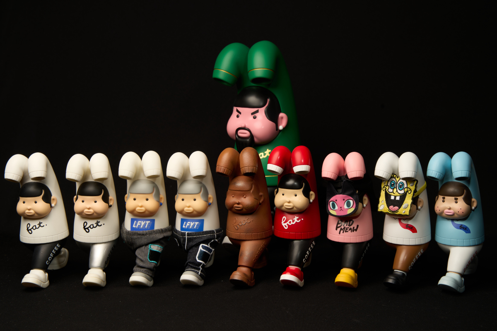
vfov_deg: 23.8
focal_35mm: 57
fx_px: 787
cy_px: 166
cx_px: 248
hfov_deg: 35.1
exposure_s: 1/125
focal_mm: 57
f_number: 11
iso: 100
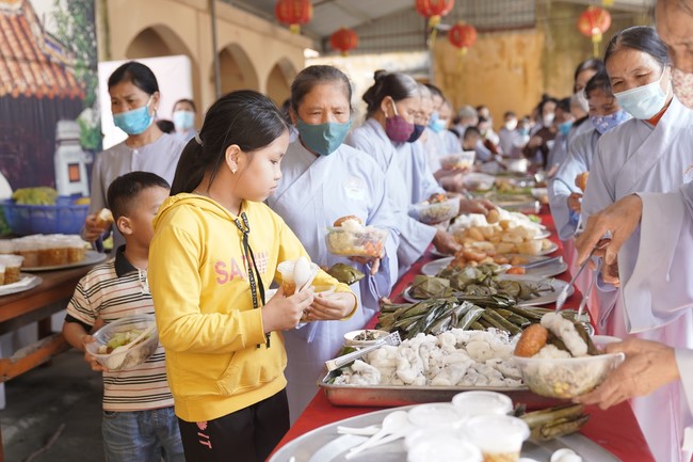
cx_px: 346
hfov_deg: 47.4
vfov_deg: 32.6
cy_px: 231
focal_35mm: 41
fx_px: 789
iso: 640
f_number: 2.8
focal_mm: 41
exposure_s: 1/320
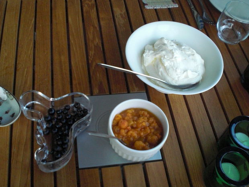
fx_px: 288
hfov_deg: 46.8
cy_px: 97
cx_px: 124
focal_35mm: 40
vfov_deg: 35.9
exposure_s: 1/100
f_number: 3.1
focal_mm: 6.3
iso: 400
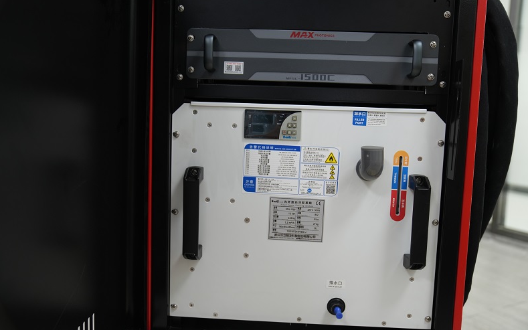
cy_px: 161
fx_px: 446
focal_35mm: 31
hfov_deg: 61.2
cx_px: 264
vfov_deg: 40.6
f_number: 2.8
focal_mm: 30
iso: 400
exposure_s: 1/30
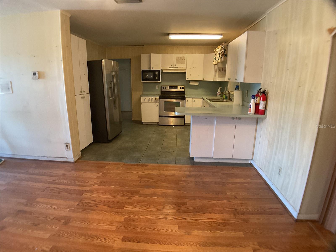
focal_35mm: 29
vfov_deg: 48.2
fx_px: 281
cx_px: 168
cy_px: 126
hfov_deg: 61.7
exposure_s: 1/60
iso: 250
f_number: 1.8
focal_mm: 3
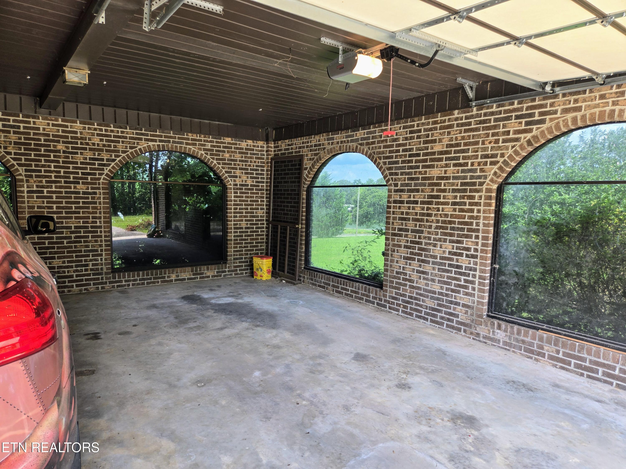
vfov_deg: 58.9
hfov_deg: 73.9
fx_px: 416
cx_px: 313
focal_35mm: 23
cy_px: 234
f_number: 1.8
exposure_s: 1/120
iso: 40
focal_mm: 5.4
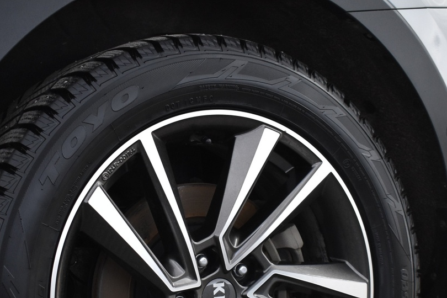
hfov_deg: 25.9
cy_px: 280
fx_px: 968
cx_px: 179
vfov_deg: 17.2
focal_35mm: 78
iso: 1250
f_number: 4
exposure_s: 1/40
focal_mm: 26
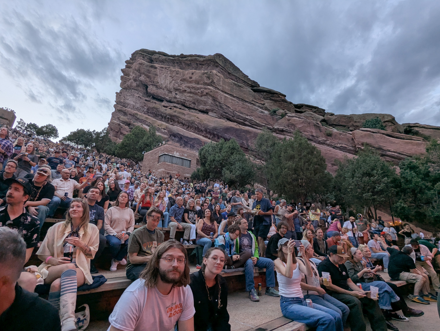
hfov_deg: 94.4
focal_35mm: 16
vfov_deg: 78.2
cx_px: 220
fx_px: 204
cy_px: 166
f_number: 2.2
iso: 76
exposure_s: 1/68.6
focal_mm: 2.35
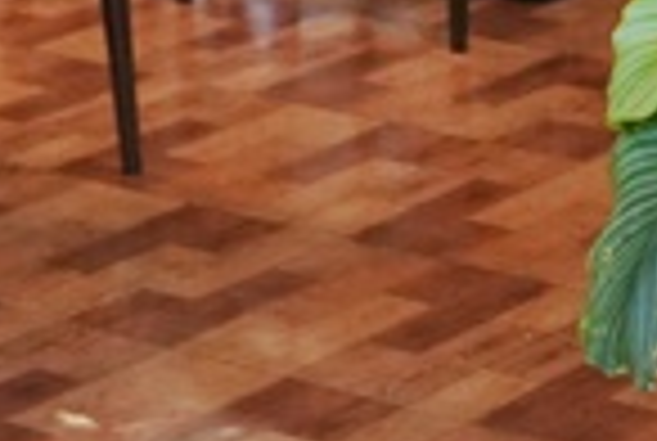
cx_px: -405
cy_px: -520
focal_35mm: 204
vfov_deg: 6.5
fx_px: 3738
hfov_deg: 9.7
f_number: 5
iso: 3200
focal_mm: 29.2
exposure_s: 1/80
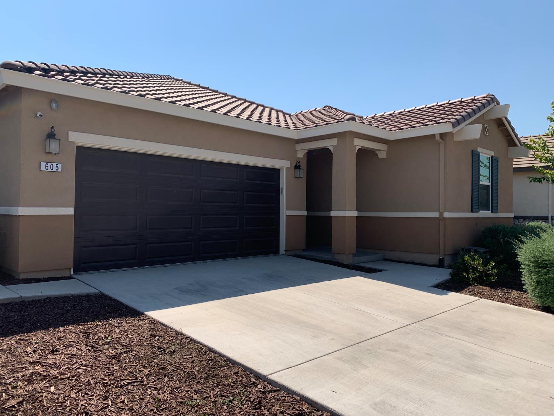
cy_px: 208
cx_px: 277
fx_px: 416
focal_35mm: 26
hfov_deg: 67.3
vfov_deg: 53.1
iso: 25
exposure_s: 1/2755
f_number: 1.8
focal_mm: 4.25
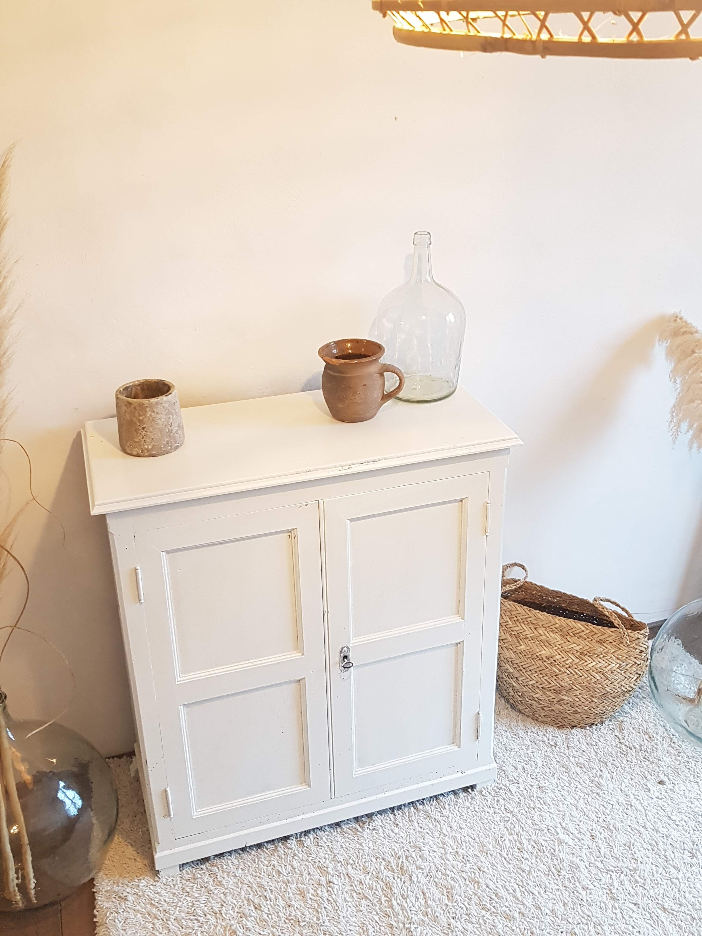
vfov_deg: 67.3
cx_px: 351
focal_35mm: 26
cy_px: 468
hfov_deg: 53.1
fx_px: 703
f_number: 1.7
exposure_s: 1/25
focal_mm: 4.2
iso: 160
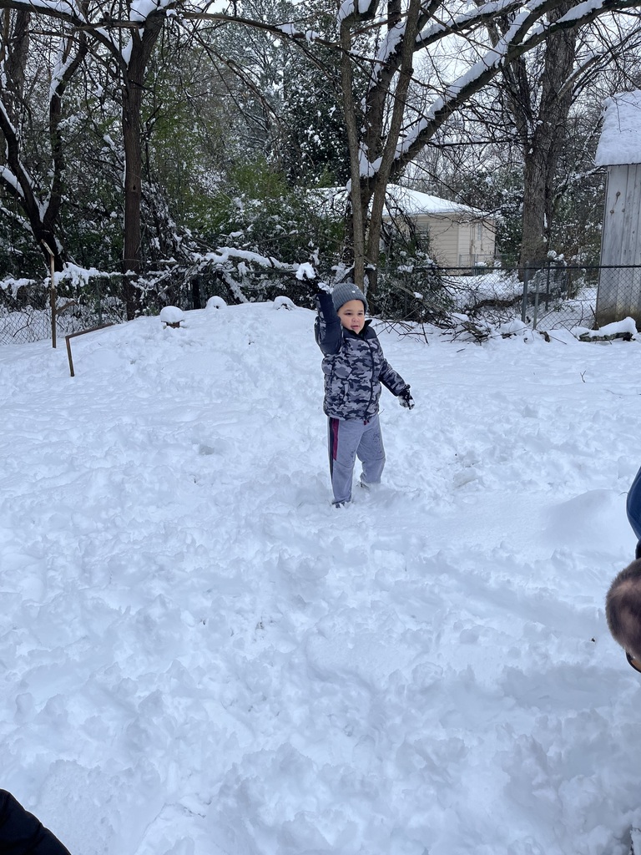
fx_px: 642
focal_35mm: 26
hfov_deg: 53.1
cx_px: 320
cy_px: 428
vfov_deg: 67.3
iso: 50
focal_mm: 5.1
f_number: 1.6
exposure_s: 1/2309
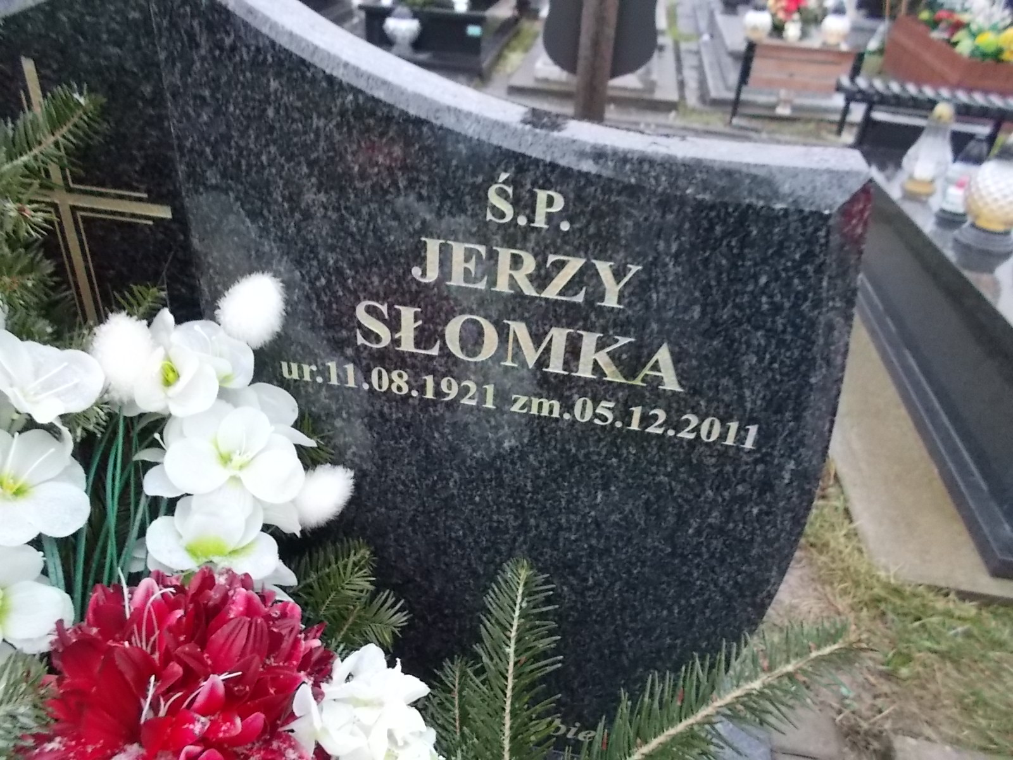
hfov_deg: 67.3
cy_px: 380
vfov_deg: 53.1
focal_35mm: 26
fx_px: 761
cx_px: 506
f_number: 3.2
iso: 400
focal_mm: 4.6
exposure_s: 1/80
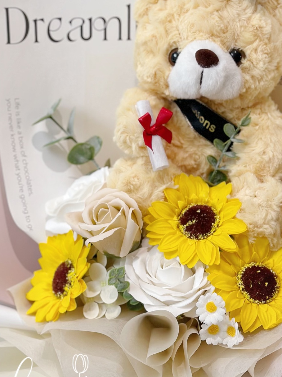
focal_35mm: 95
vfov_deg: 20.6
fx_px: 1032
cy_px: 146
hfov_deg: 15.6
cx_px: 141
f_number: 1.78
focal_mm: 6.86
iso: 64
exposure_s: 1/144
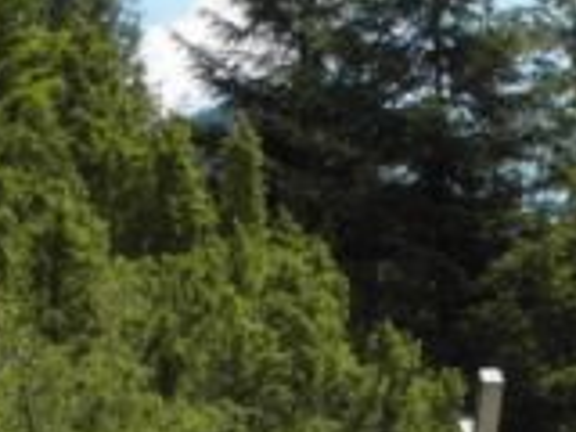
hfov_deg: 13.2
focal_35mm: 148
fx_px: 2463
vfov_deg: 9.8
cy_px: 569
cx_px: 522
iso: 80
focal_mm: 6.1
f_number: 5.6
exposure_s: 1/250
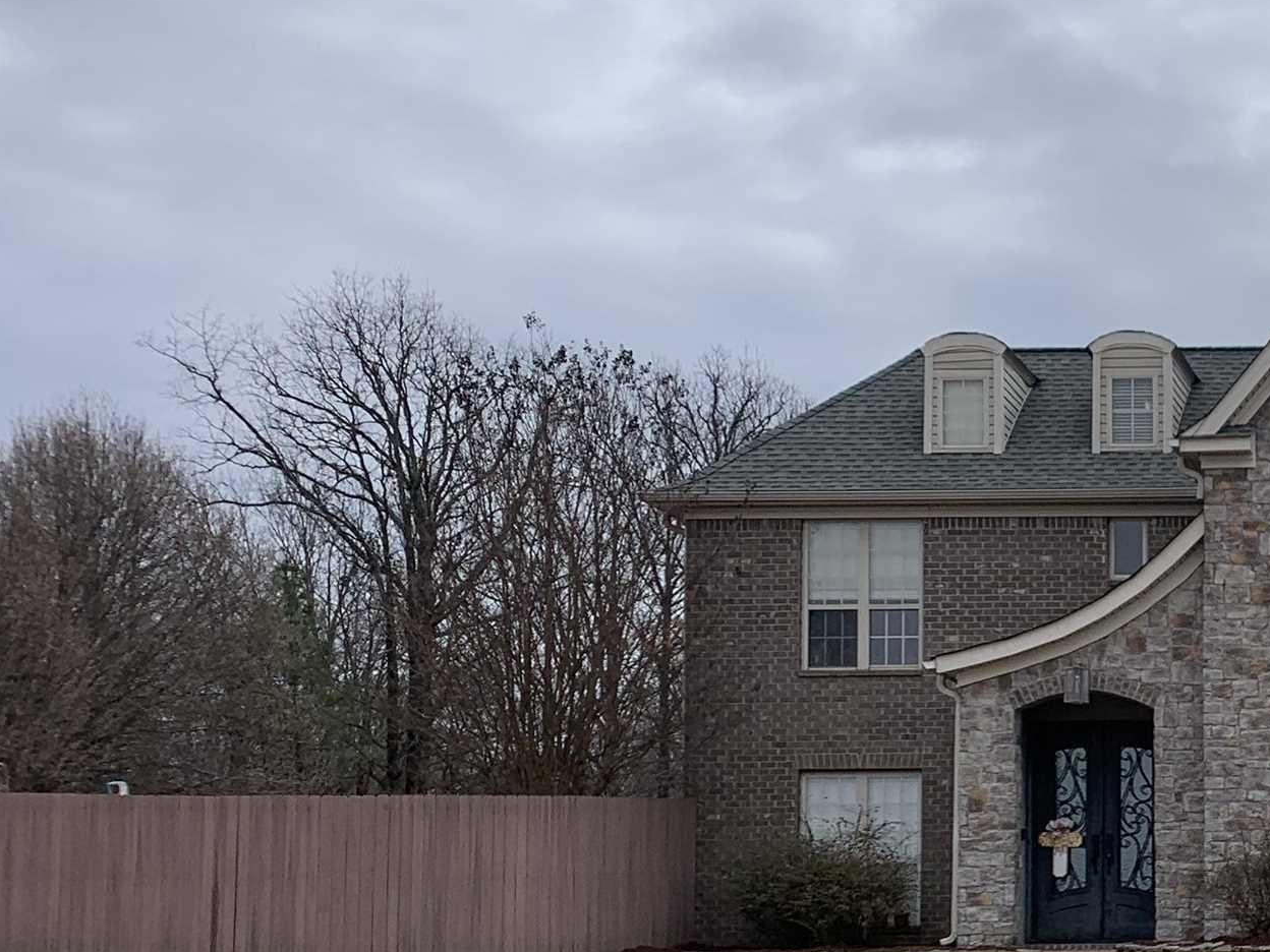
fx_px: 2348
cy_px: 880
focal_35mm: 64
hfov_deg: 26.9
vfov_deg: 22.3
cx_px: 1511
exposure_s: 1/2421
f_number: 1.8
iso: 25
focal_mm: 4.25
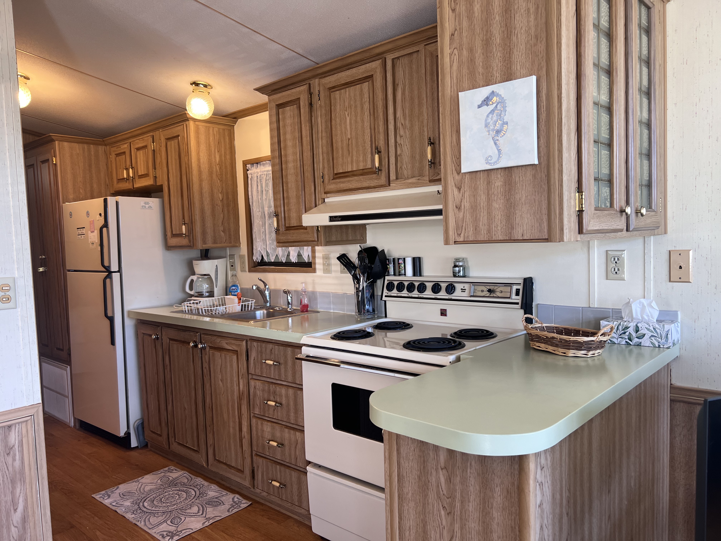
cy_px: 270
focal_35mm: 26
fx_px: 542
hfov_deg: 67.3
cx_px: 360
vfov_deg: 53.1
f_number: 1.5
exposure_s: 1/120
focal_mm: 5.7
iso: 80
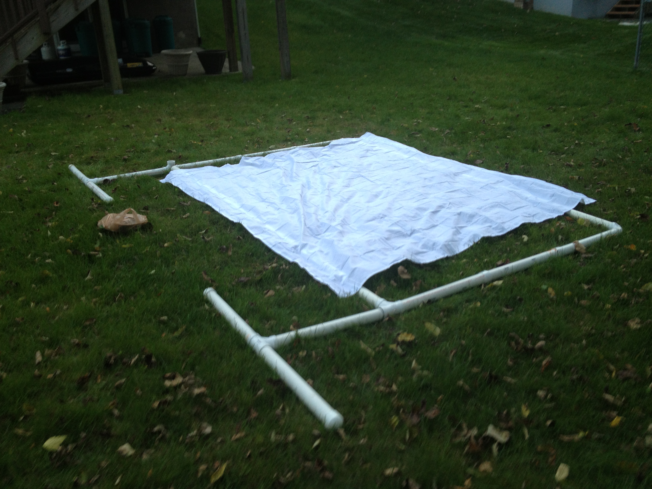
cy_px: 244
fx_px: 659
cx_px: 326
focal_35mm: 35
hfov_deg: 52.6
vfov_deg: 40.7
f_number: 2.4
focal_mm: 4.28
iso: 64
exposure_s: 1/40
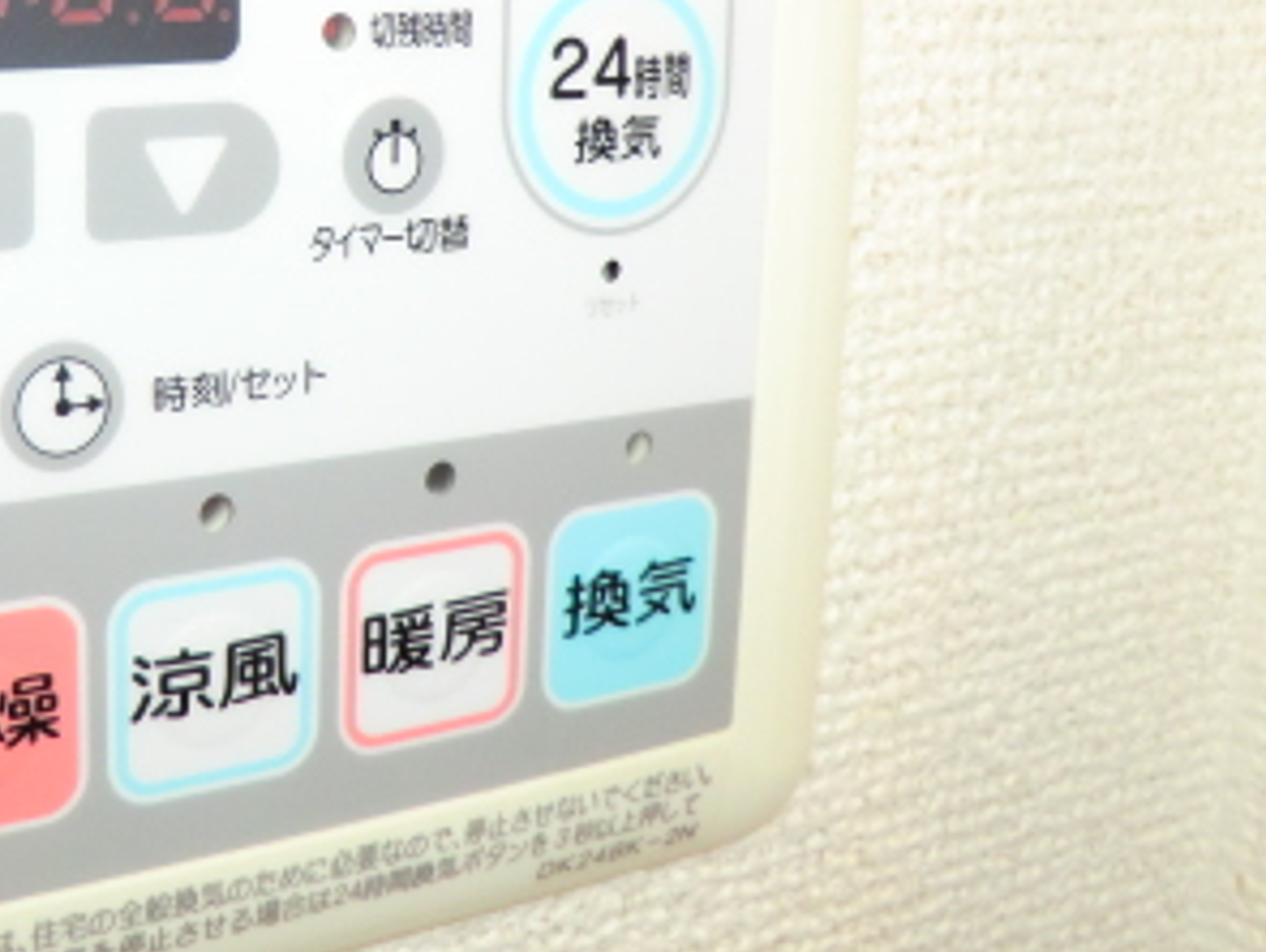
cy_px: 244
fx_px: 1904
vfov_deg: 27.7
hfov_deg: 35.8
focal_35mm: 52
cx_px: 283
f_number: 3.2
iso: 200
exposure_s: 1/60
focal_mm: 4.3
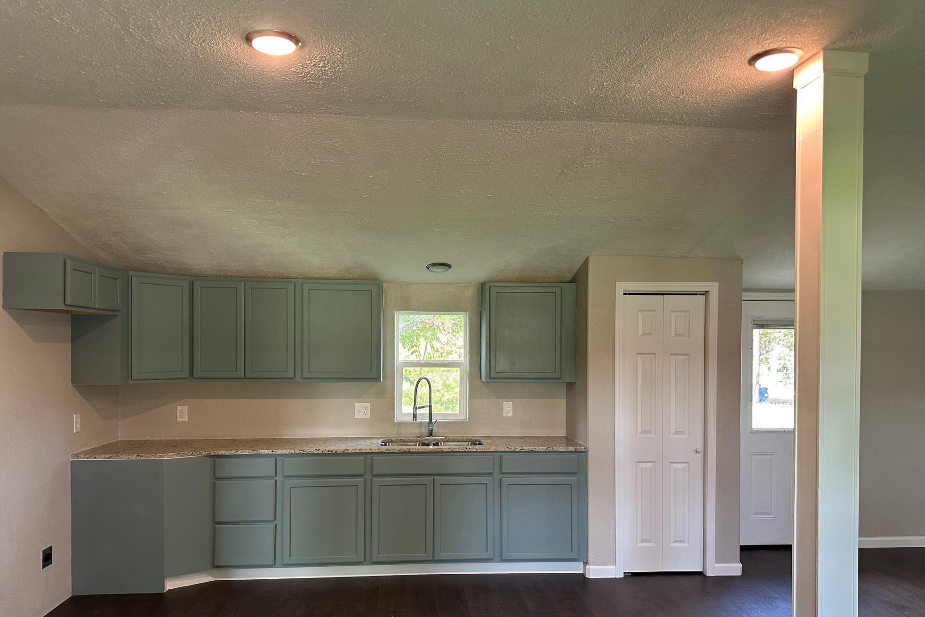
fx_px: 668
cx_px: 457
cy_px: 356
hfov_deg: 69.4
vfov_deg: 49.4
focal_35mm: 26
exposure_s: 1/60
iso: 200
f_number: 1.78
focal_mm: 6.86
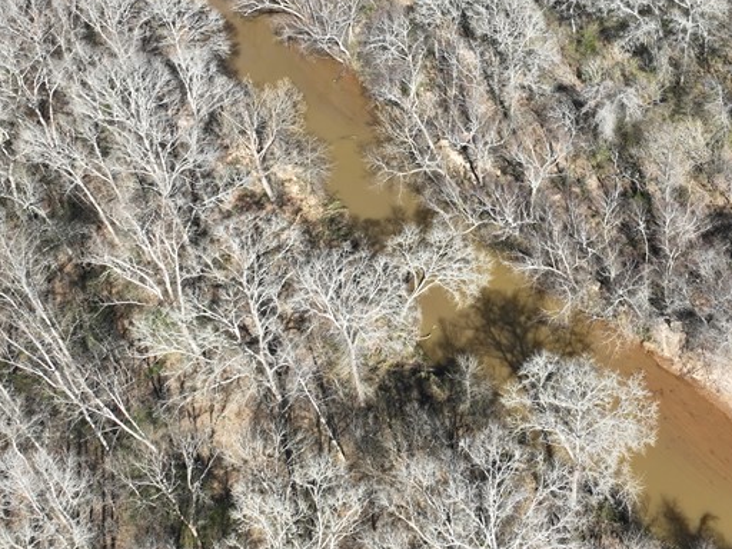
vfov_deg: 28.8
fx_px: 1015
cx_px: 638
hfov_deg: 37.4
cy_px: 35
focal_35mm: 48
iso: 100
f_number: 2.8
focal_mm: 12.29
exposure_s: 1/120
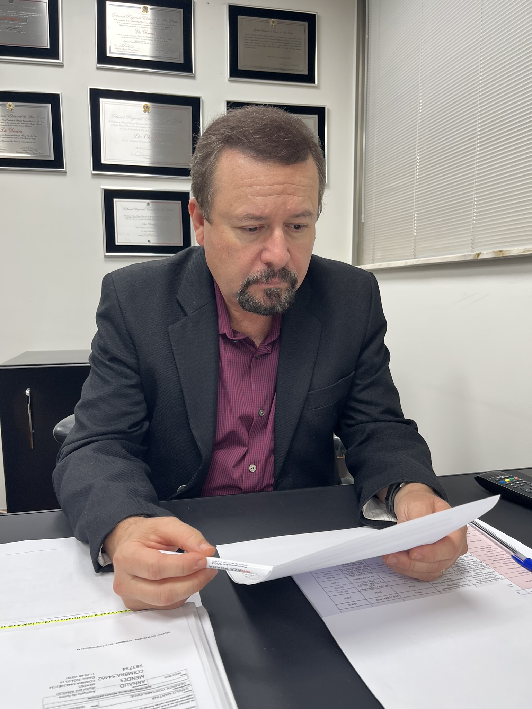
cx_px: 266
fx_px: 533
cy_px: 354
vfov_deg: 67.3
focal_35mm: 26
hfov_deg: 53.1
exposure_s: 1/120
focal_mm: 5.1
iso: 125
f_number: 1.6
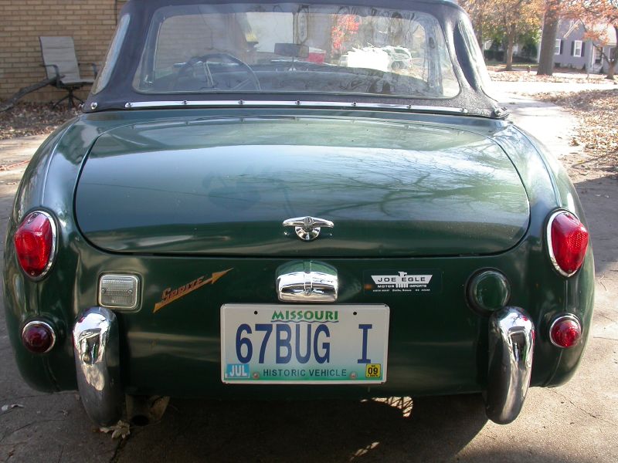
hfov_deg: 49.0
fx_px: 678
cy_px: 232
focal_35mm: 38
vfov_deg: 37.7
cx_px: 309
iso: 100
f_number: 3.7
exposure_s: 1/106
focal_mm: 7.85
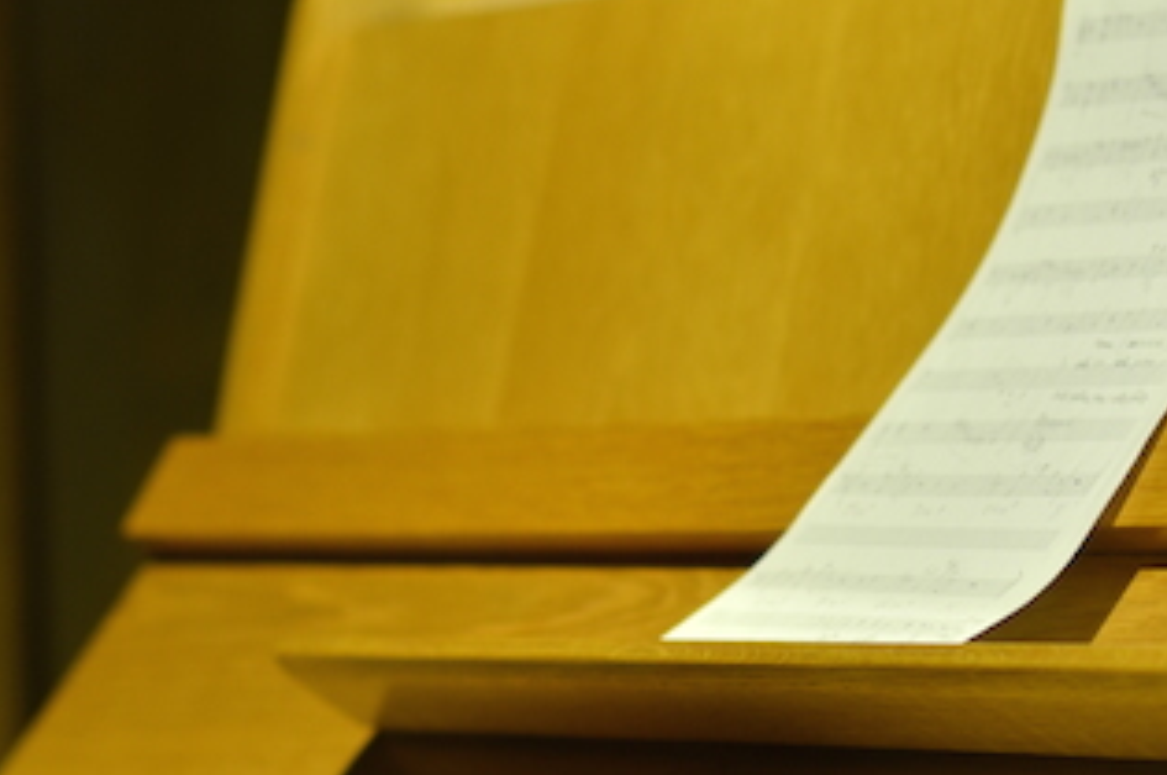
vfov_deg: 5.2
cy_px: 247
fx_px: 8513
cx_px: 59
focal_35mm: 263
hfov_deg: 7.8
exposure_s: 1/80
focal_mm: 85
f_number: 2.5
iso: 200
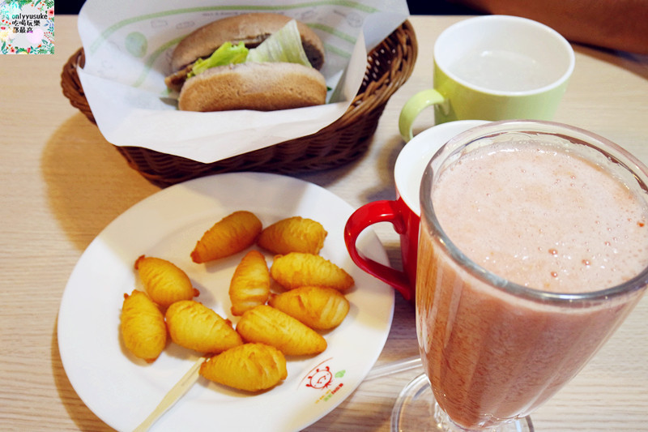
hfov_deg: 54.4
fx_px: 630
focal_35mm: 35
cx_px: 324
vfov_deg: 37.8
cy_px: 216
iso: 400
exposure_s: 1/30
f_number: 4
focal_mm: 13
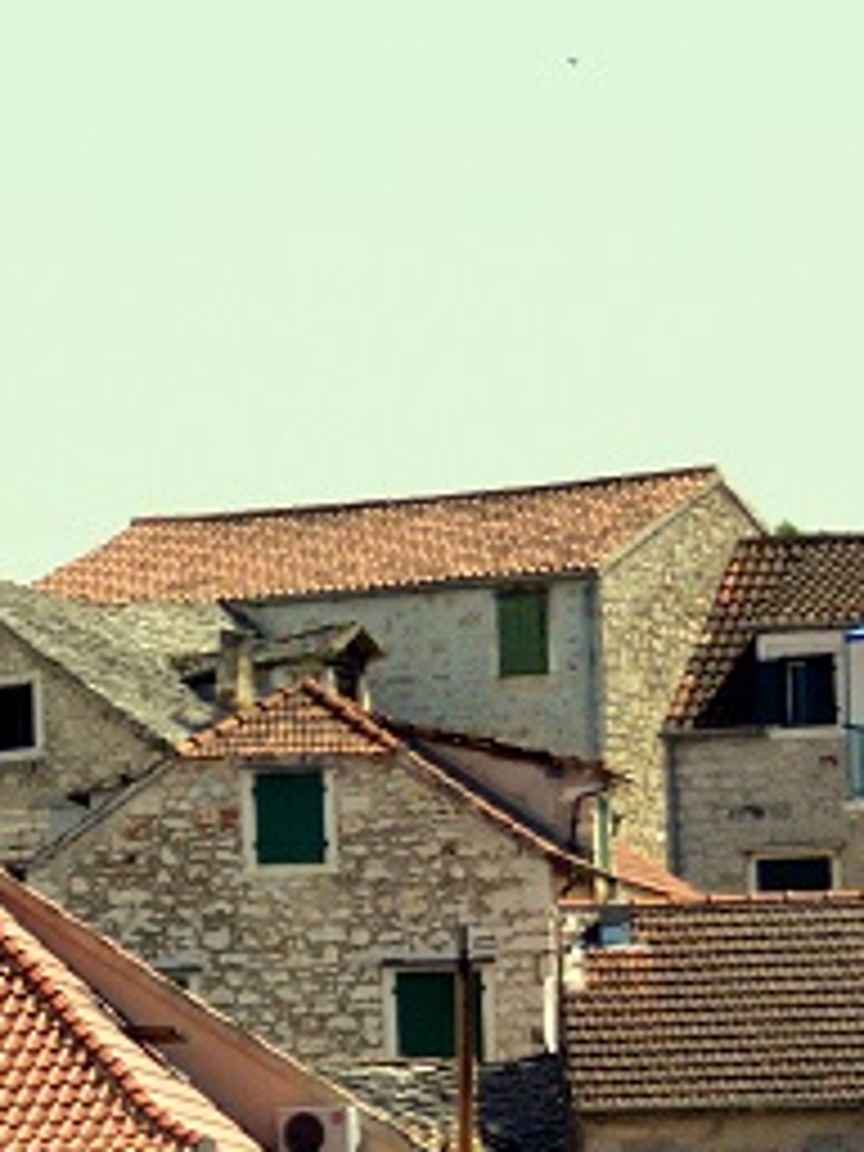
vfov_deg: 5.0
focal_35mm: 393
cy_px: 1321
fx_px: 13079
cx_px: -745
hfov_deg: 3.8
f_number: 4.5
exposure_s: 1/8000
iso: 1250
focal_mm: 70
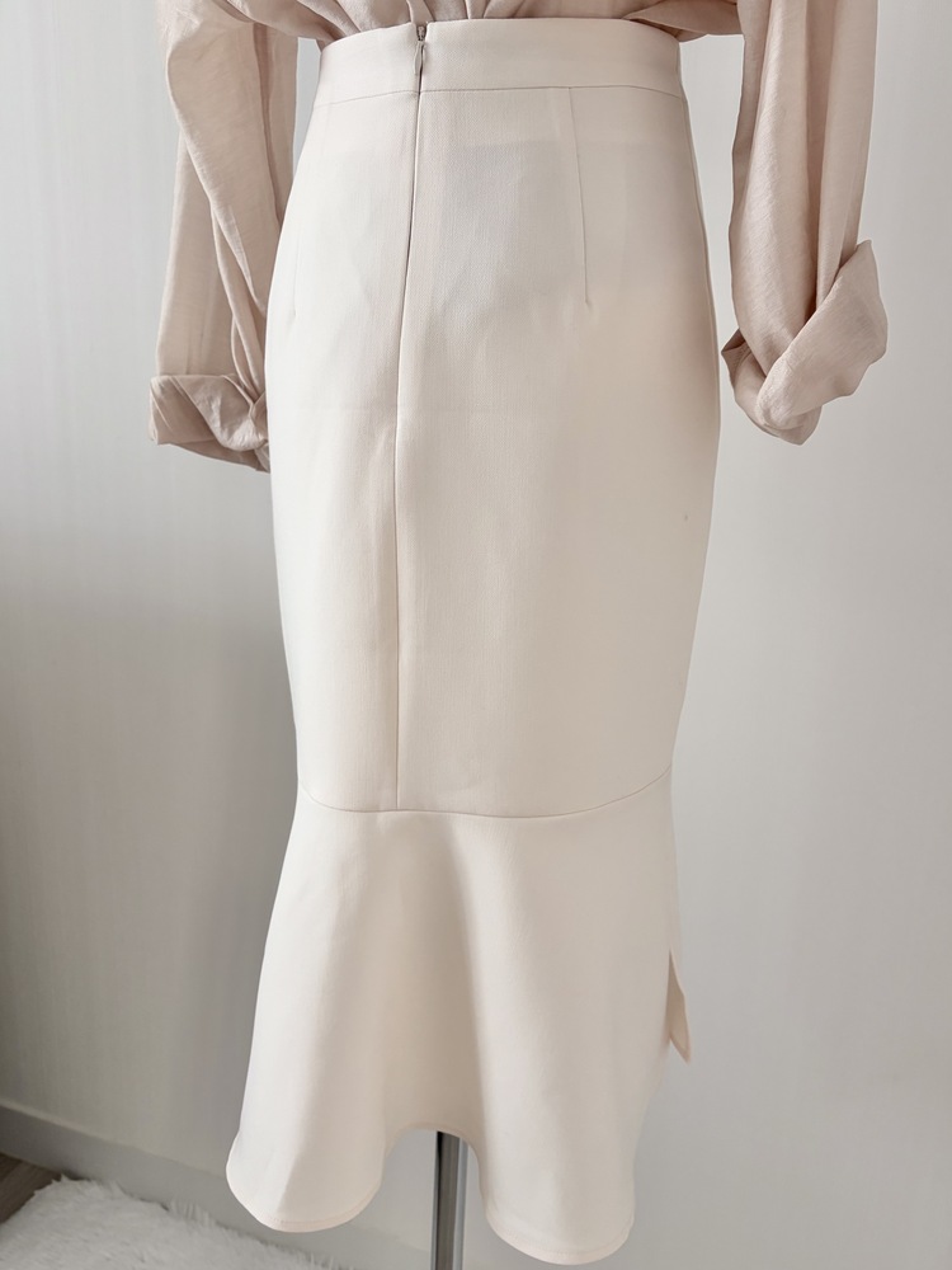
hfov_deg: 53.1
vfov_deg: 67.3
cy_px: 635
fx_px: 953
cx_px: 476
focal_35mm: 26
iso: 125
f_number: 1.6
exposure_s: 1/76
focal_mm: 5.96
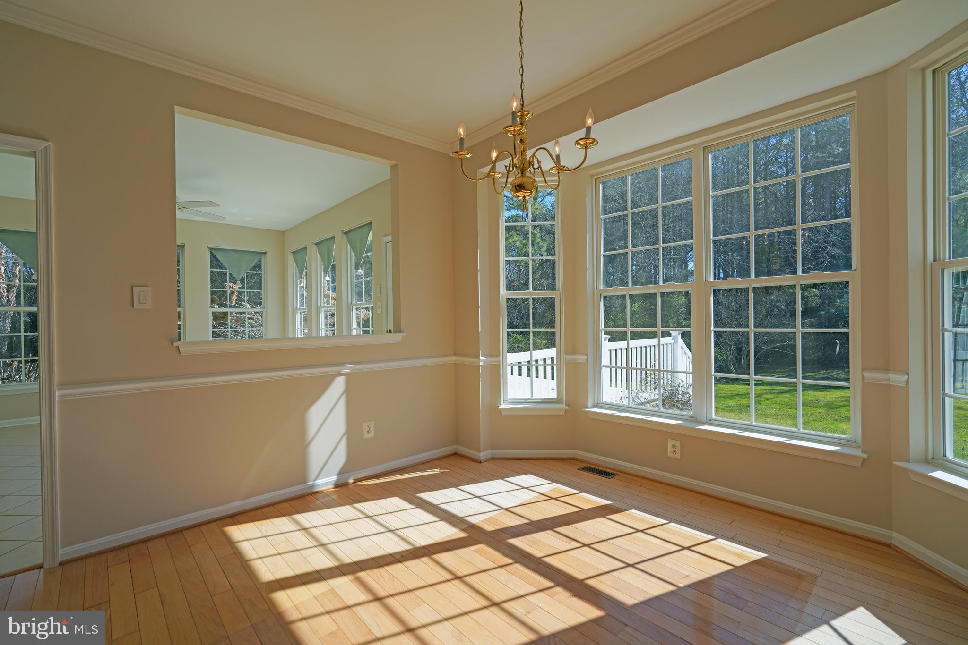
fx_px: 430
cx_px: 484
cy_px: 322
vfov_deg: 73.8
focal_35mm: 16
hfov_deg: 96.7
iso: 100
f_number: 5.6
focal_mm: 16
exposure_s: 1/320
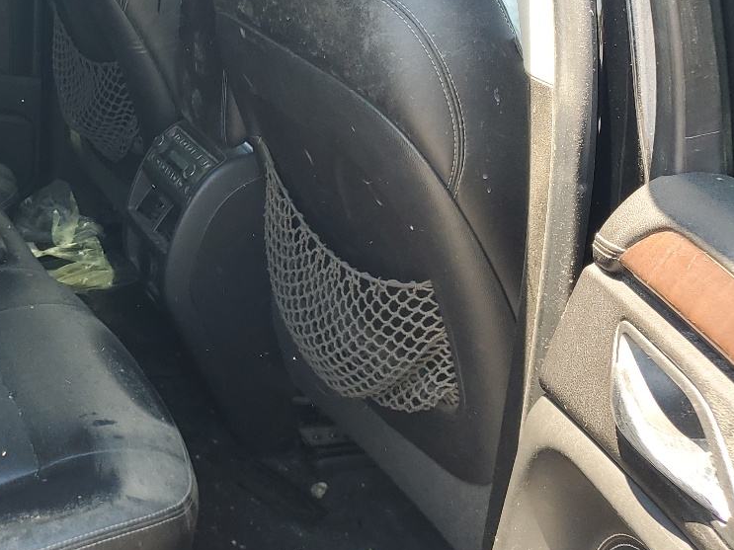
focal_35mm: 56
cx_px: -15
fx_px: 1187
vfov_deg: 25.5
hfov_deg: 31.5
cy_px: 82
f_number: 1.5
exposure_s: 1/175
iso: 50
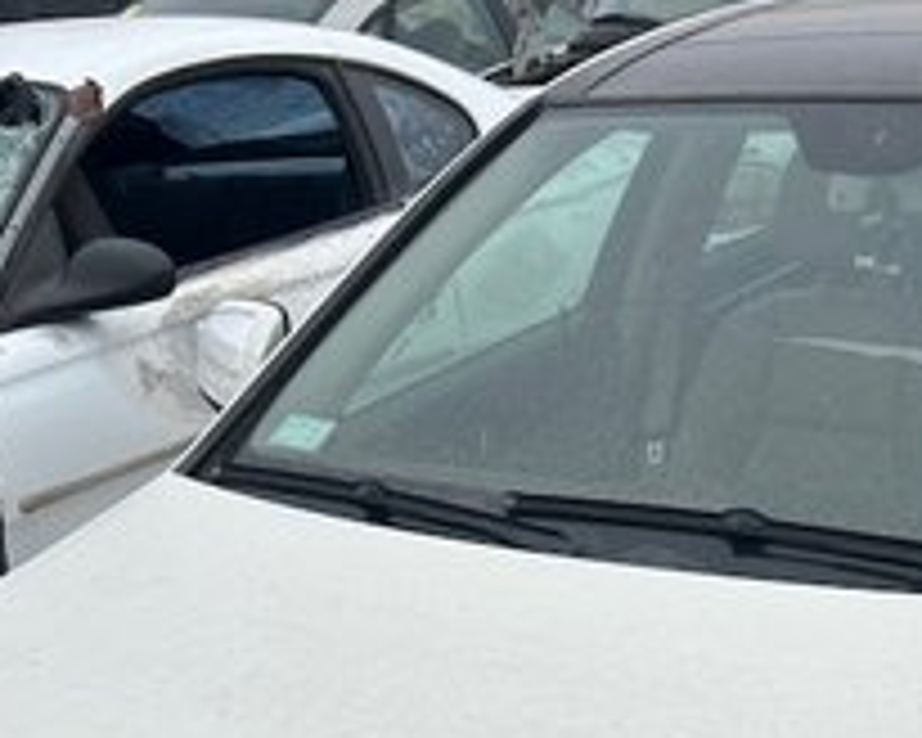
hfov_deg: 24.3
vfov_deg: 18.0
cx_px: 609
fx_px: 2128
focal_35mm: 78
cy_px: 1028
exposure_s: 1/1869
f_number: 1.5
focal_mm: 5.7
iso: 50
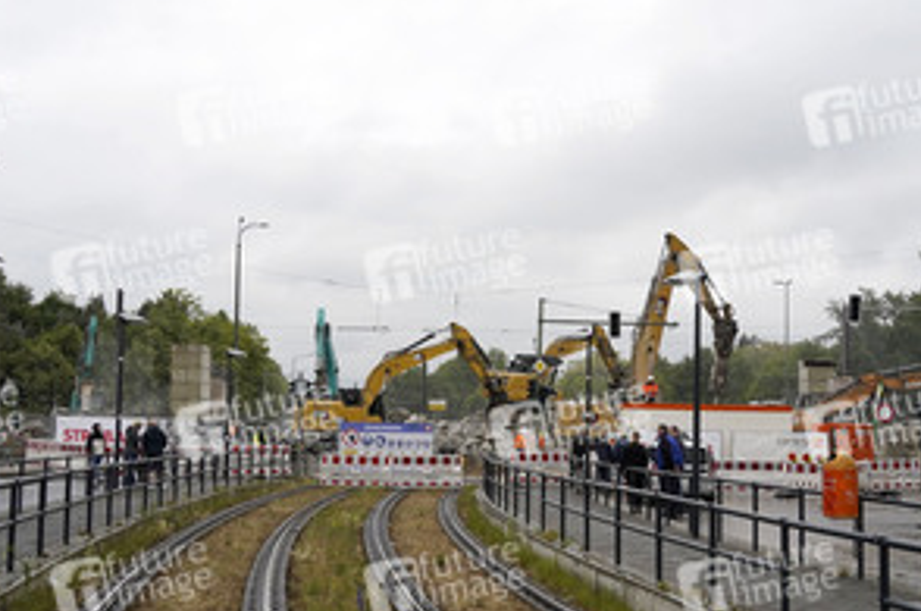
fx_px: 1098
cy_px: 345
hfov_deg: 45.5
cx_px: 487
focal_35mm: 43
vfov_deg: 31.0
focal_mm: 28
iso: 640
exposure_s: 1/1250
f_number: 8
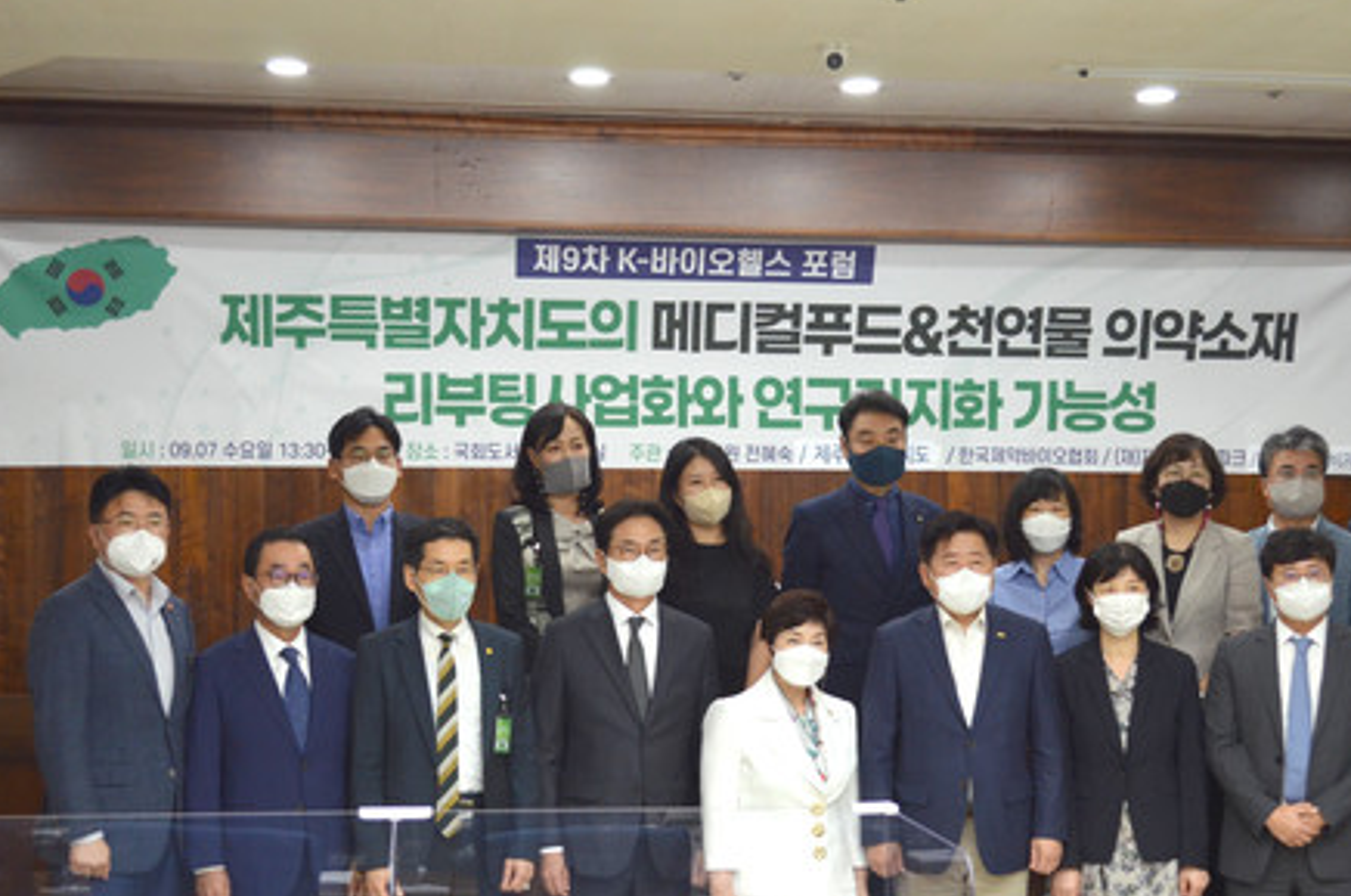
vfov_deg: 20.5
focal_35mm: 66
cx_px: 741
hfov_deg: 30.5
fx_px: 2472
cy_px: 594
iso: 800
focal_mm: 32
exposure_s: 1/100
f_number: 5
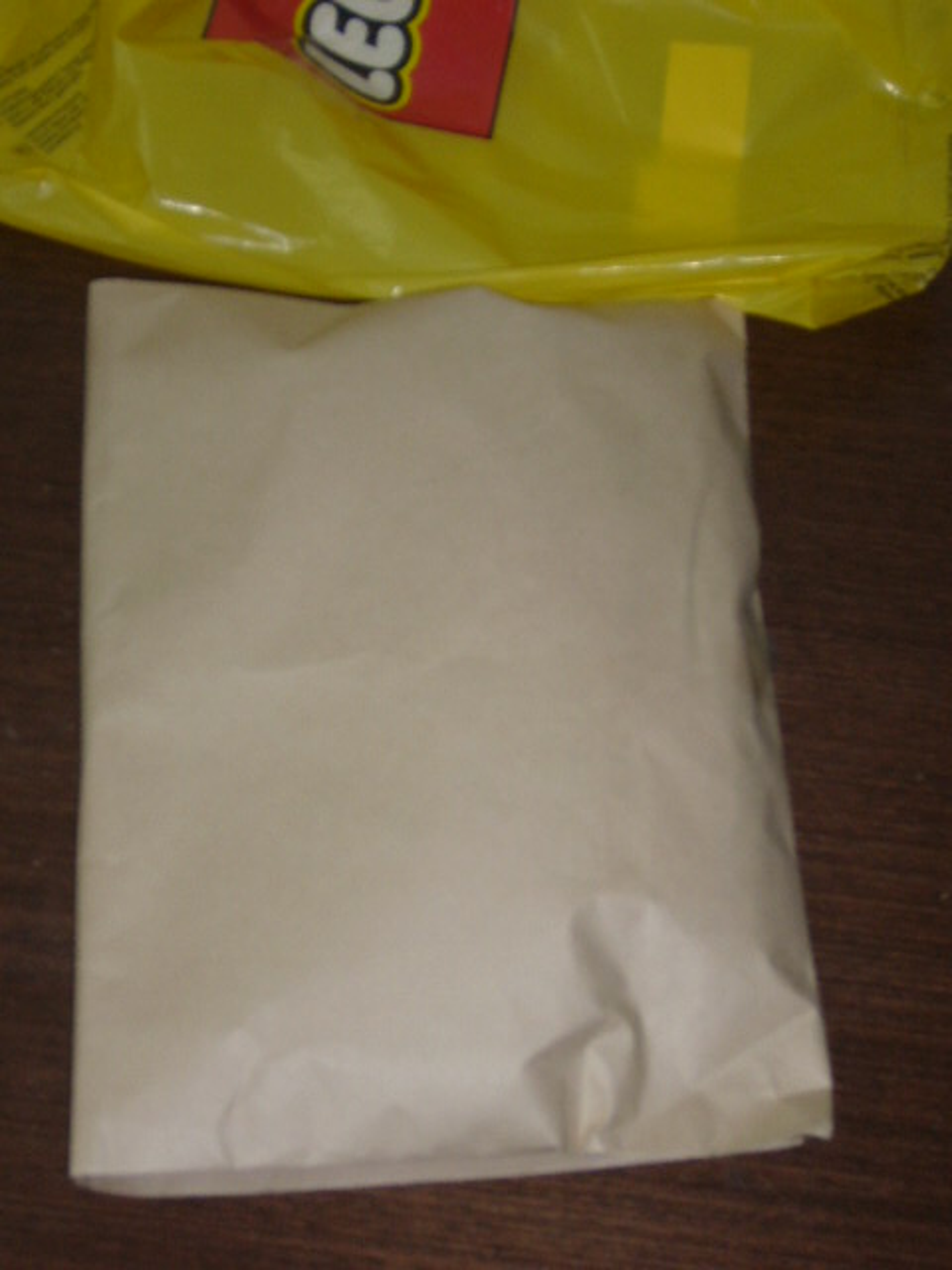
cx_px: 476
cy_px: 635
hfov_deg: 21.0
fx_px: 2567
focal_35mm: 70
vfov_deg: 27.8
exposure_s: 1/60
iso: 100
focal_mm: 11.5
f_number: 4
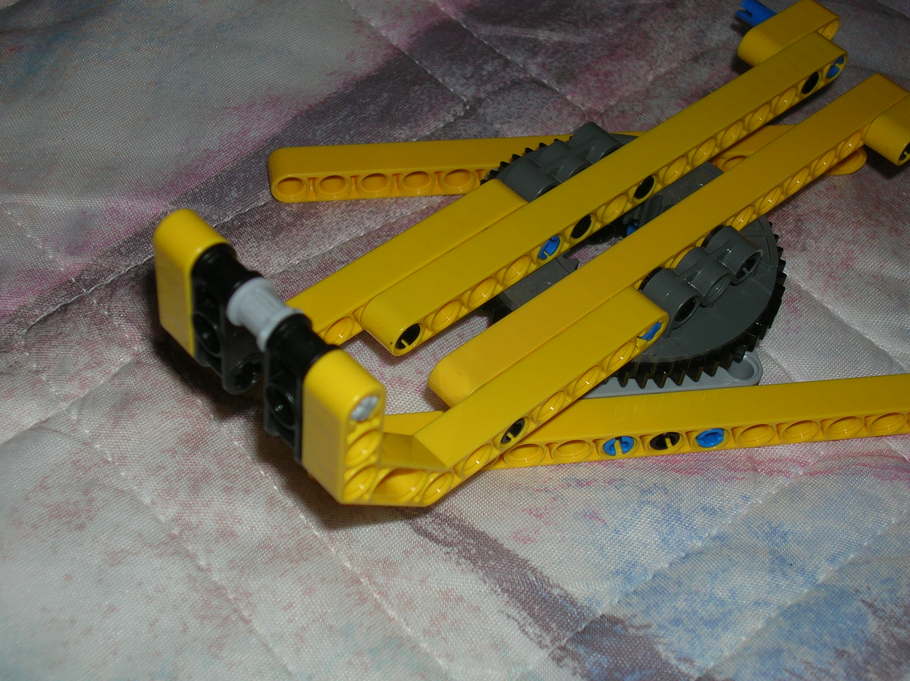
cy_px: 340
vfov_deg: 25.2
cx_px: 455
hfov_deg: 33.3
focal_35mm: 58
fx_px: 1523
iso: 50
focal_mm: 9.6
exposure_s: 1/60.1
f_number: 3.5
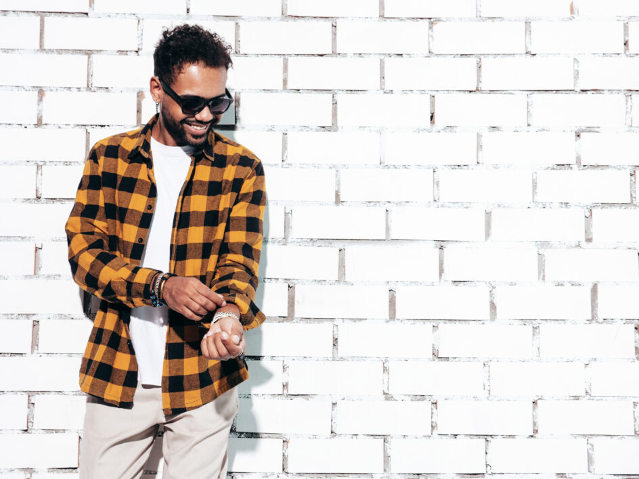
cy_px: 240
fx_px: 1144
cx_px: 320
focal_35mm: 62
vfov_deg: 23.7
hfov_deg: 31.2
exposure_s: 1/160
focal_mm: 30
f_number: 4.5
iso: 100
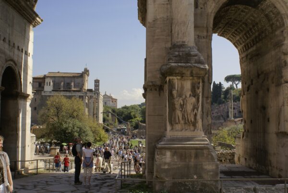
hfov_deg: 46.3
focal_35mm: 42
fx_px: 336
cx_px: 144
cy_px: 96
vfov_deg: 32.0
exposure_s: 1/125
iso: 100
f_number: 11
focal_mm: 28
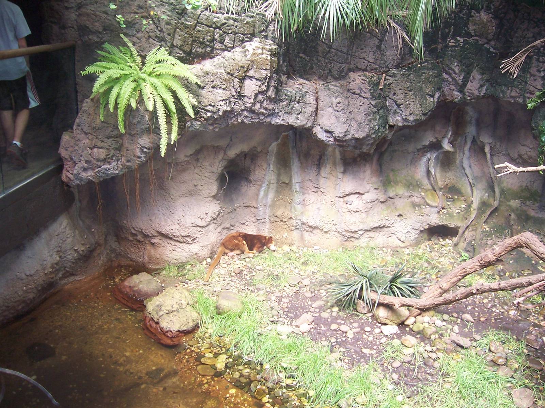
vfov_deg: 39.7
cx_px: 272
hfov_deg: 51.4
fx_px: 567
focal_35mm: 36
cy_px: 204
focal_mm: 6
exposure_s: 1/90
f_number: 3
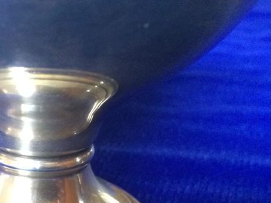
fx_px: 524
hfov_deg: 27.3
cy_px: 226
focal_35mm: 67
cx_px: -1
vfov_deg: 20.8
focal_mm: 4.12
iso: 250
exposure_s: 1/30
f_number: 2.2
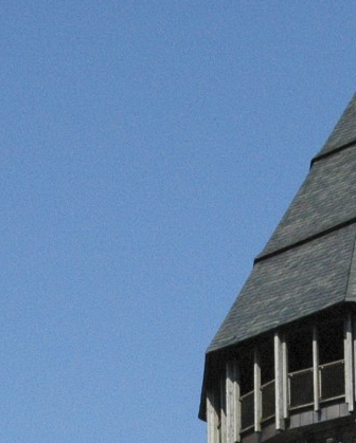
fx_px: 2220
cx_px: 153
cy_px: 551
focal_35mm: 169
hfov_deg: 9.2
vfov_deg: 11.2
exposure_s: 1/800
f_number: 14
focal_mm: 31
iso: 800
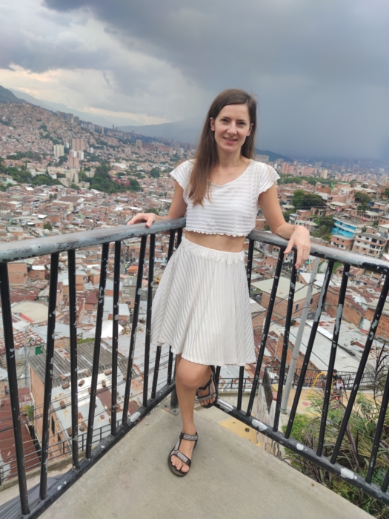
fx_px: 360
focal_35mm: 24
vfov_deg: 71.6
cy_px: 260
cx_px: 194
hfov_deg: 56.8
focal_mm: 6.72
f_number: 1.69
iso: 100
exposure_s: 1/507
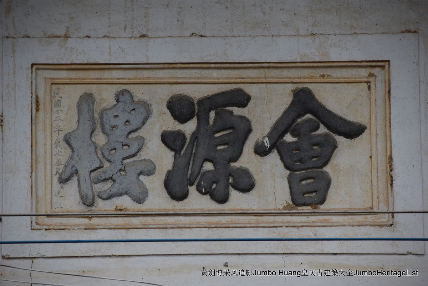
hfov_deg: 8.6
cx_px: 214
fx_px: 2854
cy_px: 143
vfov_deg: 5.7
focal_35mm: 240
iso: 220
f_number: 5.6
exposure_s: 1/500
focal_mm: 160
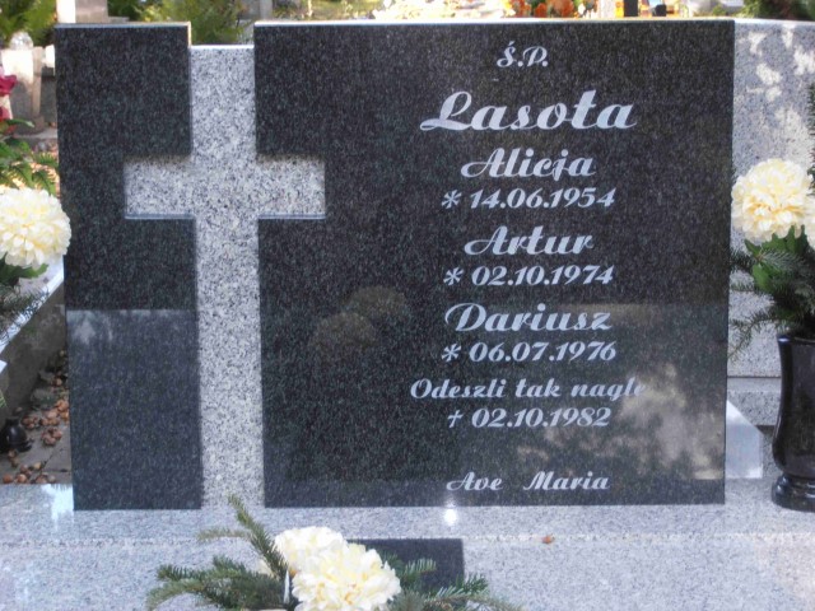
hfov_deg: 17.7
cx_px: 408
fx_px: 2613
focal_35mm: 111
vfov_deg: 13.3
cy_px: 306
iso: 125
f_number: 5.5
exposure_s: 1/80
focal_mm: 19.64
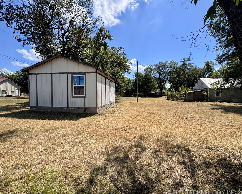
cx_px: 119
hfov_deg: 96.8
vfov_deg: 84.0
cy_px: 99
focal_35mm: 15
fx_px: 107
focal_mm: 2.22
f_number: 2.2
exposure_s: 1/1709
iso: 40
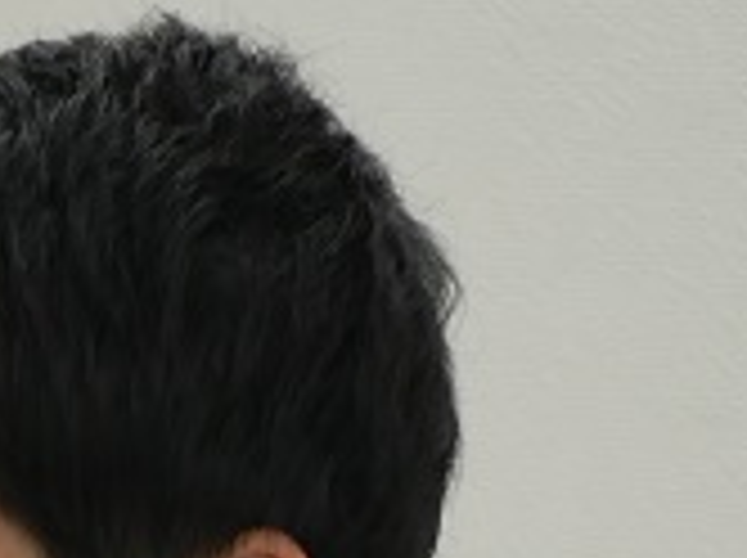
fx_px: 5193
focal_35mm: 241
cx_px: -662
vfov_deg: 6.0
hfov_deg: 7.9
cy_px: 1156
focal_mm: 25
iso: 200
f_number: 1.7
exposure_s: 1/160
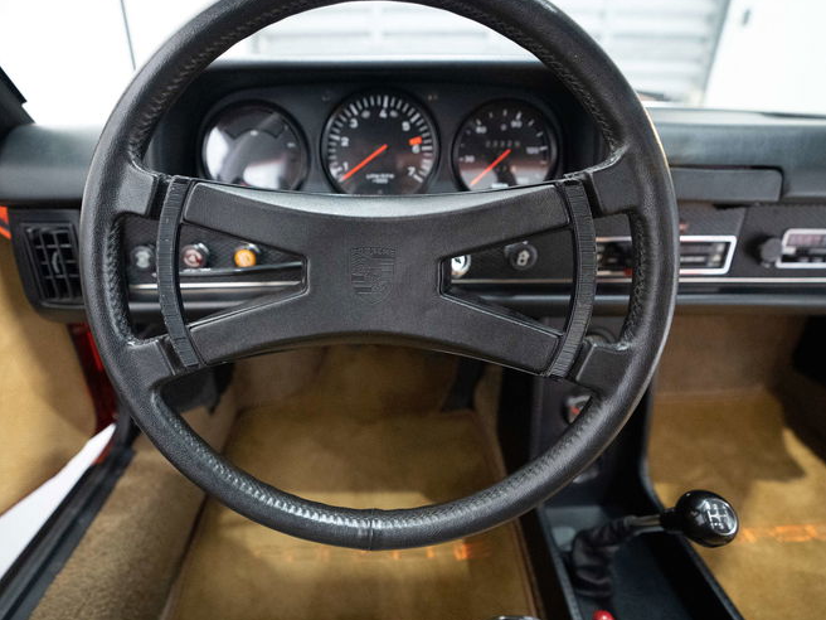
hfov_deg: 87.6
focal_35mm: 18
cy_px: 305
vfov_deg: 71.6
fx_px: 430
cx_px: 382
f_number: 2.8
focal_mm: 16
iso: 12800
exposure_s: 1/50
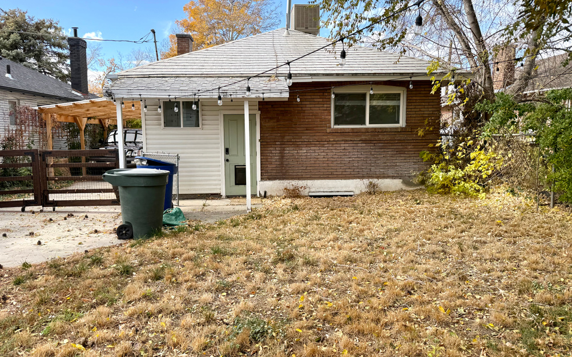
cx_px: 283
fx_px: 405
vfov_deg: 47.6
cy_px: 173
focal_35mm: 26
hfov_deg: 70.4
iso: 100
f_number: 1.78
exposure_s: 1/1337
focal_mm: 6.76
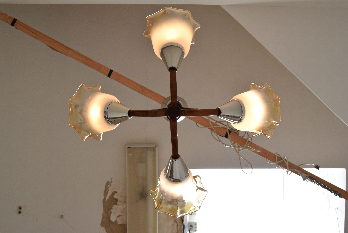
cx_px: 174
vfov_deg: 29.0
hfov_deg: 42.3
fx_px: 450
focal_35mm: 46
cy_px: 116
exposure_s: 1/320
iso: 1600
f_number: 9
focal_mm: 31
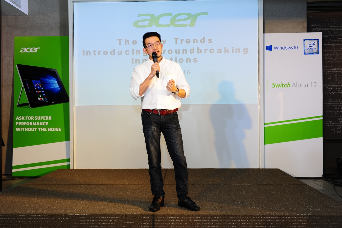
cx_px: 171
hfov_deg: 55.8
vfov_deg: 38.8
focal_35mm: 34
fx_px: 323
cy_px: 114
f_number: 6.3
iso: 800
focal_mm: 34
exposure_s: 1/160
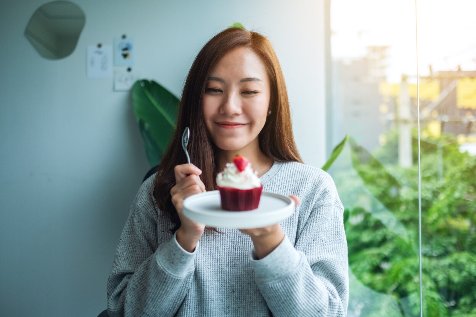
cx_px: 238
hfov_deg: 54.4
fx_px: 463
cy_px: 158
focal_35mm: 35
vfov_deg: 37.9
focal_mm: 23
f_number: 1.4
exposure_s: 1/2700
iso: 200
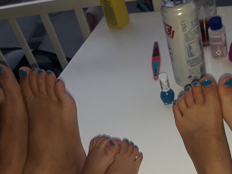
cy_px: 125
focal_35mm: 53
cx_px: 102
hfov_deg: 36.1
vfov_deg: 27.2
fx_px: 355
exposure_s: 1/100
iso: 80
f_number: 1.9
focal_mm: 3.7
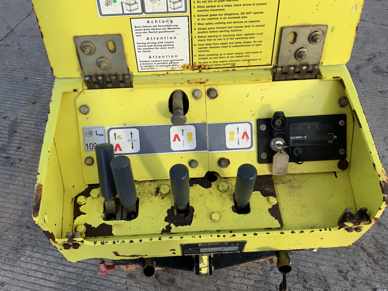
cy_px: 146
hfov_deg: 61.7
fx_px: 325
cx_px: 194
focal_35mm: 29
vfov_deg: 48.2
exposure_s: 1/504
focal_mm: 3
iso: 16
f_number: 1.8
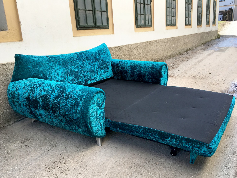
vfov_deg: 48.2
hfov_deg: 61.7
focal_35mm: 29
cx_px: 118
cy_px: 89
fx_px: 199
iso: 25
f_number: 2.2
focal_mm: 4.15
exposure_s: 1/346
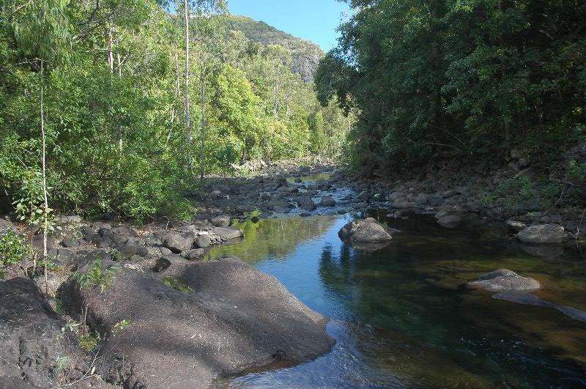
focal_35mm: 33
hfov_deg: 57.3
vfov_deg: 39.9
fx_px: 536
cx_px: 293
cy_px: 194
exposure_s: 1/60
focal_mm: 22
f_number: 4.5
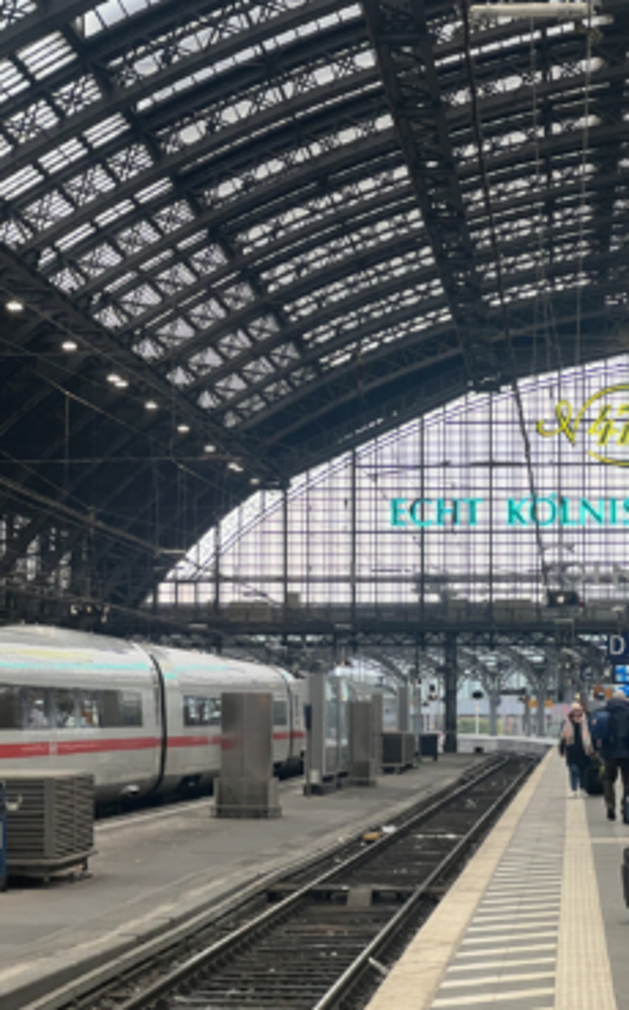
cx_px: 226
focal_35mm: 93
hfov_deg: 14.0
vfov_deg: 22.3
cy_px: 553
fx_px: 2556
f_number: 2.8
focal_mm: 9
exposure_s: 1/60
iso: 250
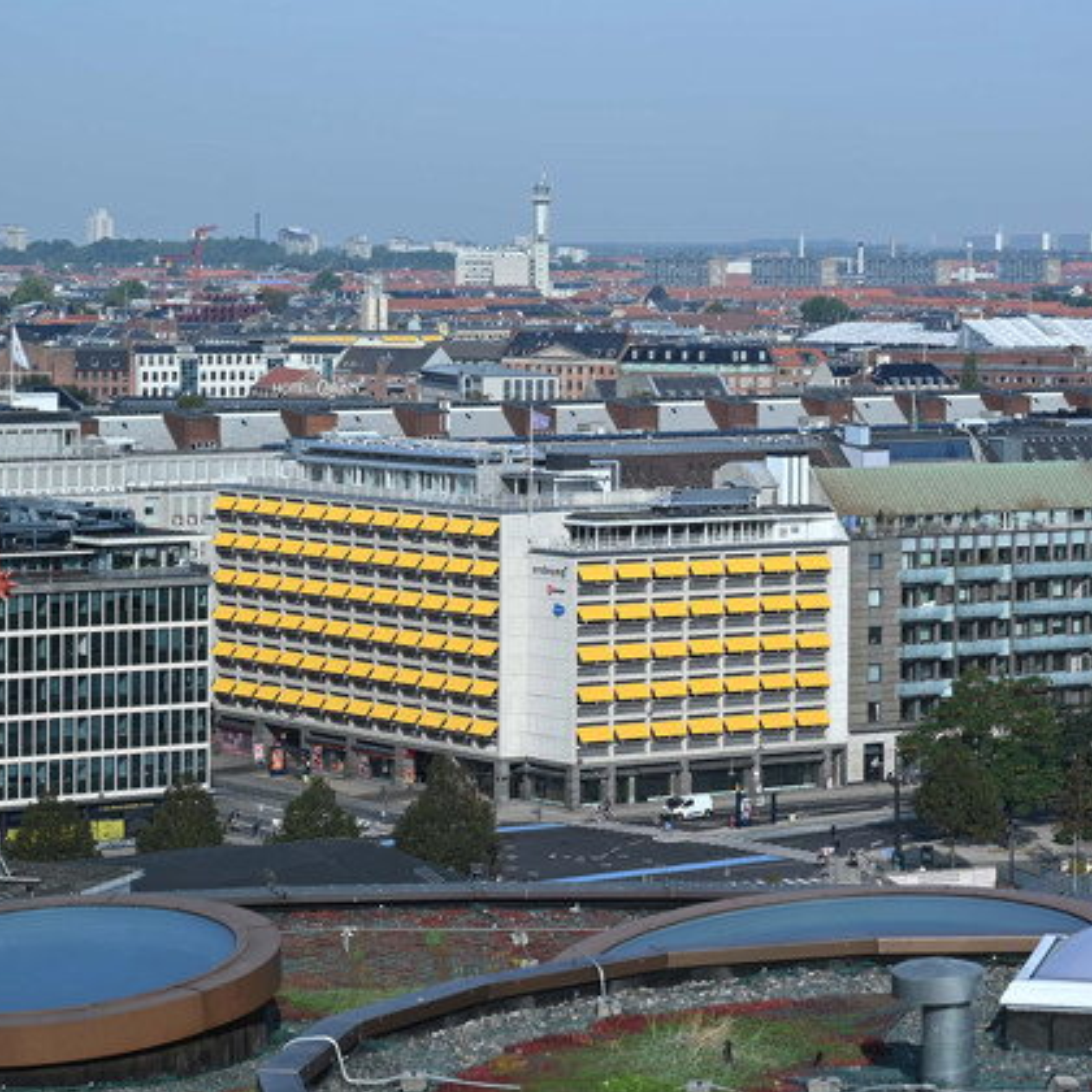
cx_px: 541
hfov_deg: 19.7
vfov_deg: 19.7
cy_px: 550
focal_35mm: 88
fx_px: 3141
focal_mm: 68
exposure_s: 1/400
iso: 100
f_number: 5.6
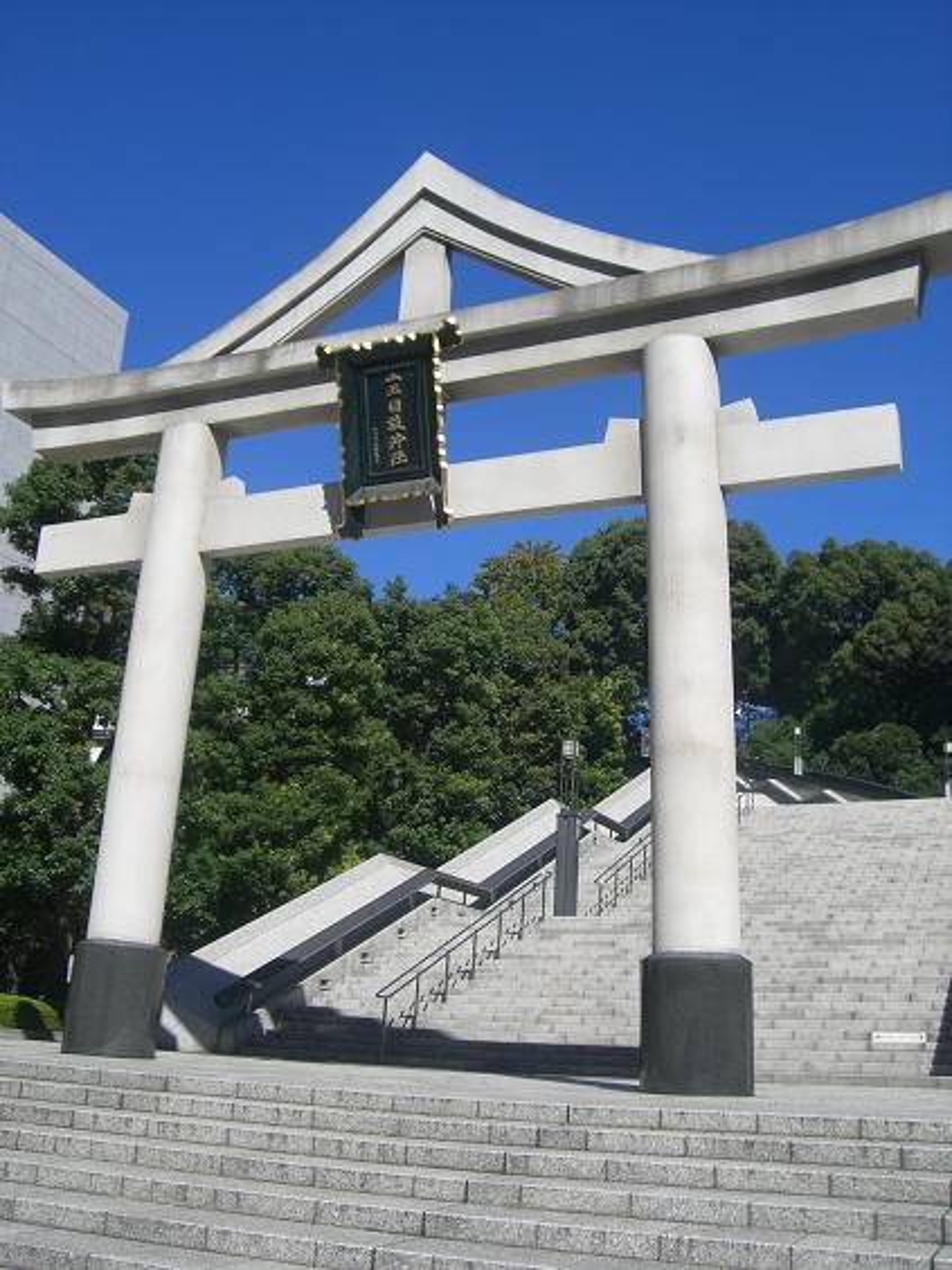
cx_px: 476
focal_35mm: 38
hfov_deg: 37.7
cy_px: 635
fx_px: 1393
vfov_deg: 49.0
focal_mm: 6.2
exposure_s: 1/640
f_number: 4.3
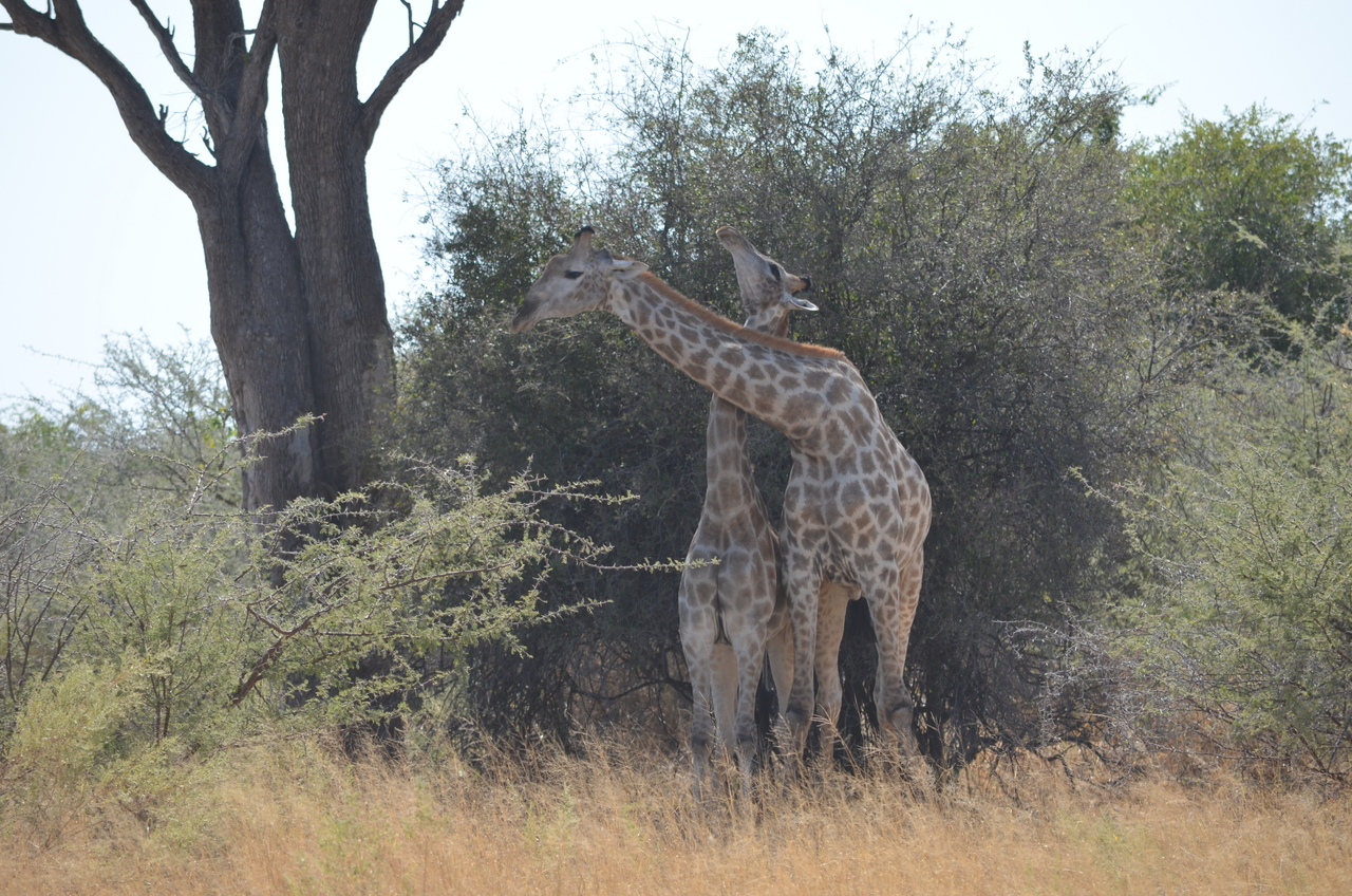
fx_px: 13493
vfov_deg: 3.8
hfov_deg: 5.7
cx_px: 676
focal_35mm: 360
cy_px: 448
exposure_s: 1/640
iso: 200
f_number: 6.3
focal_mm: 240
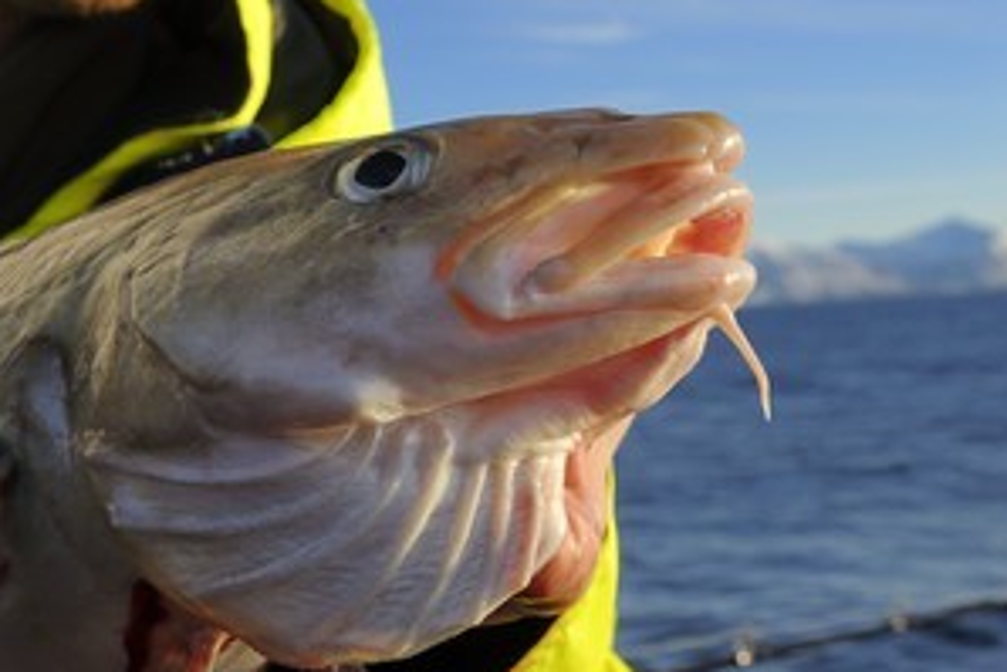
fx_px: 1735
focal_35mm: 62
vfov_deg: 21.9
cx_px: 436
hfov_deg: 32.3
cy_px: 361
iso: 200
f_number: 10
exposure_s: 1/200
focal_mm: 44
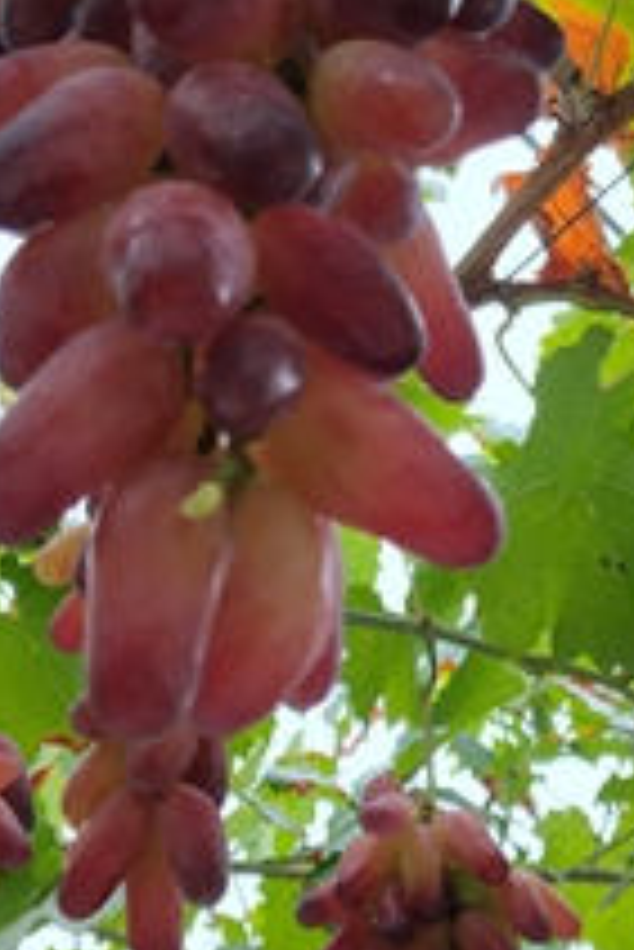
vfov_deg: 27.3
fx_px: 1951
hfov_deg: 18.4
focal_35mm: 74
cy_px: 579
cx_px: 459
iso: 125
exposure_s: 1/369
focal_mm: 3.95
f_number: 1.8
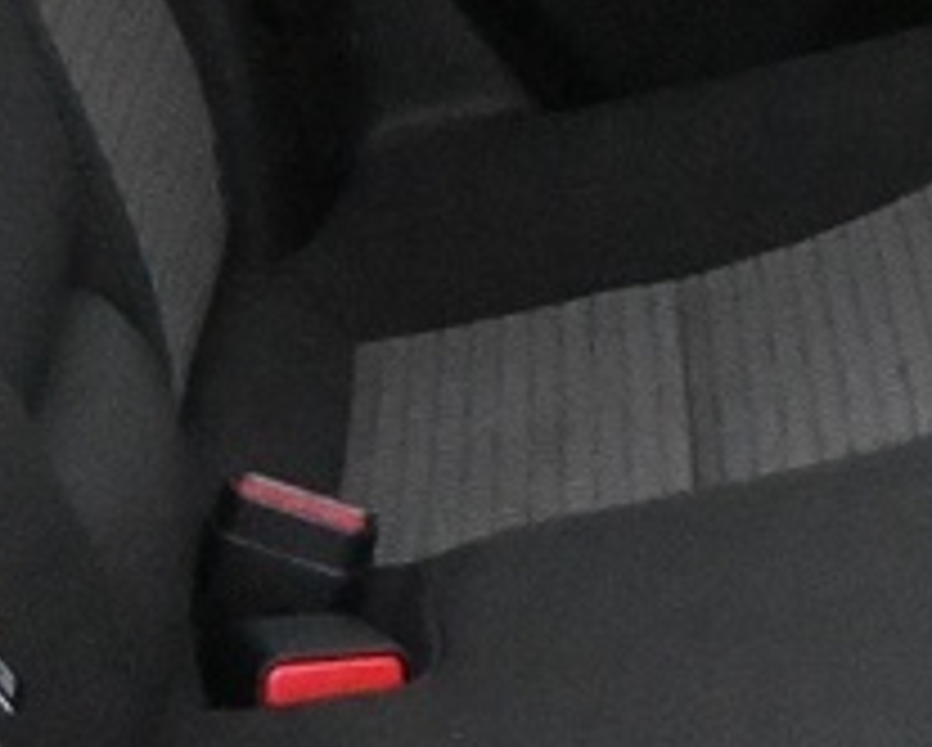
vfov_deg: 8.7
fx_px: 4859
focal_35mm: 176
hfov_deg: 10.6
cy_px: -22
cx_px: 1423
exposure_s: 1/60
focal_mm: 16
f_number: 3.5
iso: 11400
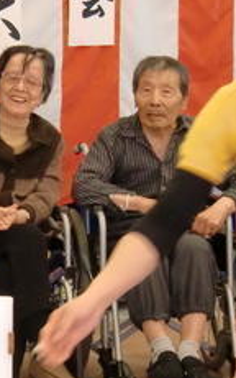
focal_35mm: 210
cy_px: 220
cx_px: -74
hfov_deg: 6.2
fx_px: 2158
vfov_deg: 10.0
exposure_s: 1/60
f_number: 4.6
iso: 400
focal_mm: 13.6
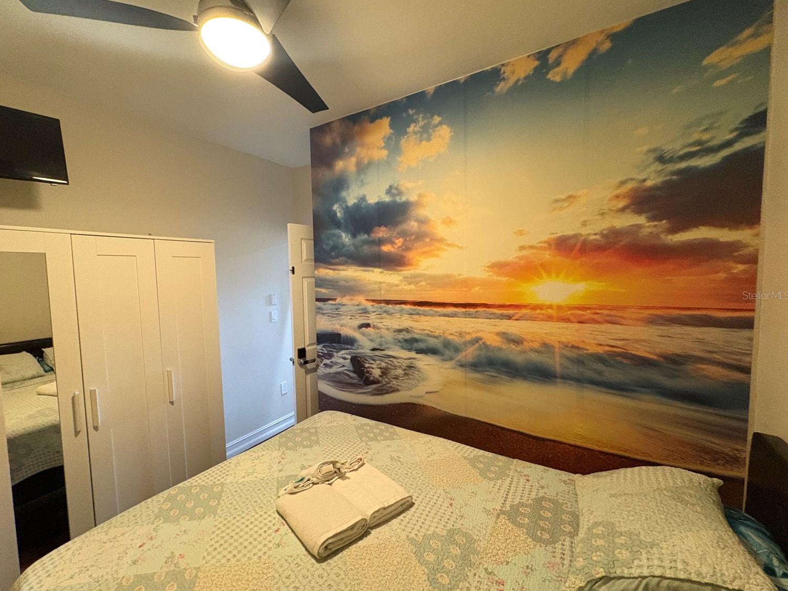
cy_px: 295
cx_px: 370
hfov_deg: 98.0
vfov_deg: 81.8
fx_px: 341
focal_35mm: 15
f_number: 2.2
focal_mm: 2.22
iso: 500
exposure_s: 1/60
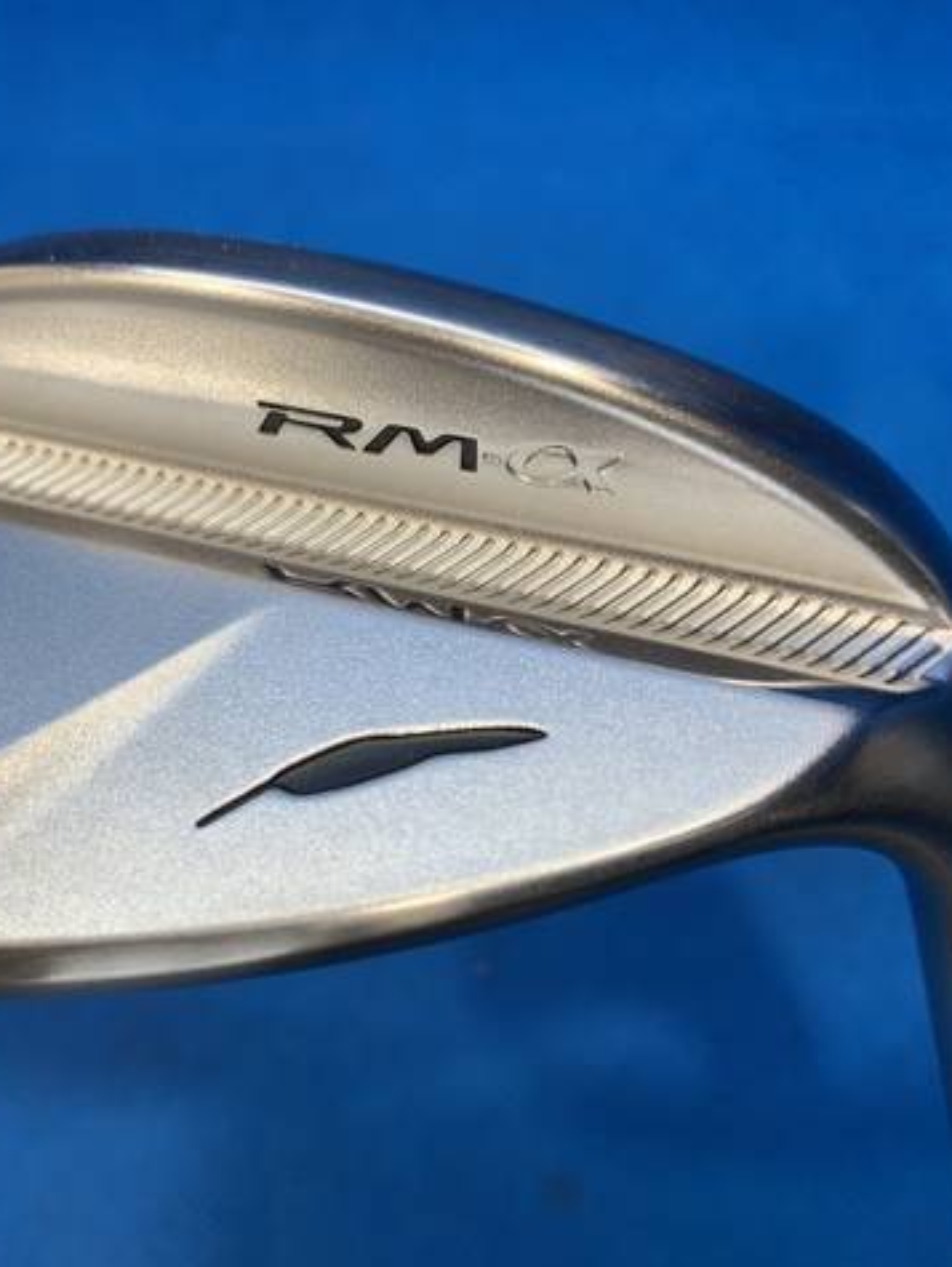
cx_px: 307
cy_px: 638
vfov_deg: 52.6
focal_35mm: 35
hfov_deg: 40.2
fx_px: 1282
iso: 50
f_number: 1.8
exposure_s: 1/120
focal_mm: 4.25
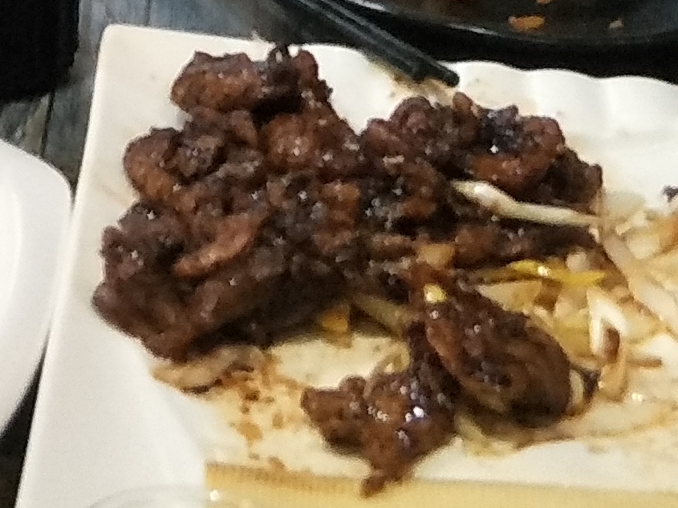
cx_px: -323
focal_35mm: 120
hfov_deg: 15.2
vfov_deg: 10.1
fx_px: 2351
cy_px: -849
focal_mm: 3.79
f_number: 1.7
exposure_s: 1/33
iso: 433
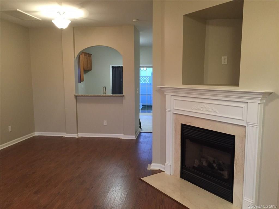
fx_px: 234
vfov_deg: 48.2
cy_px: 104
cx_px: 140
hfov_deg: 61.7
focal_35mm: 29
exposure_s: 1/30
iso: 200
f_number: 2.2
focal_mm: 4.15
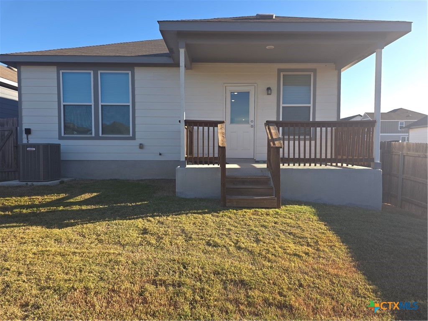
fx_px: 284
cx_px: 214
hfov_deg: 73.9
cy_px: 160
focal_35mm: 23
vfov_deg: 58.9
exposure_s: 1/202
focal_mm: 6.25
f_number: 1.7
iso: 12
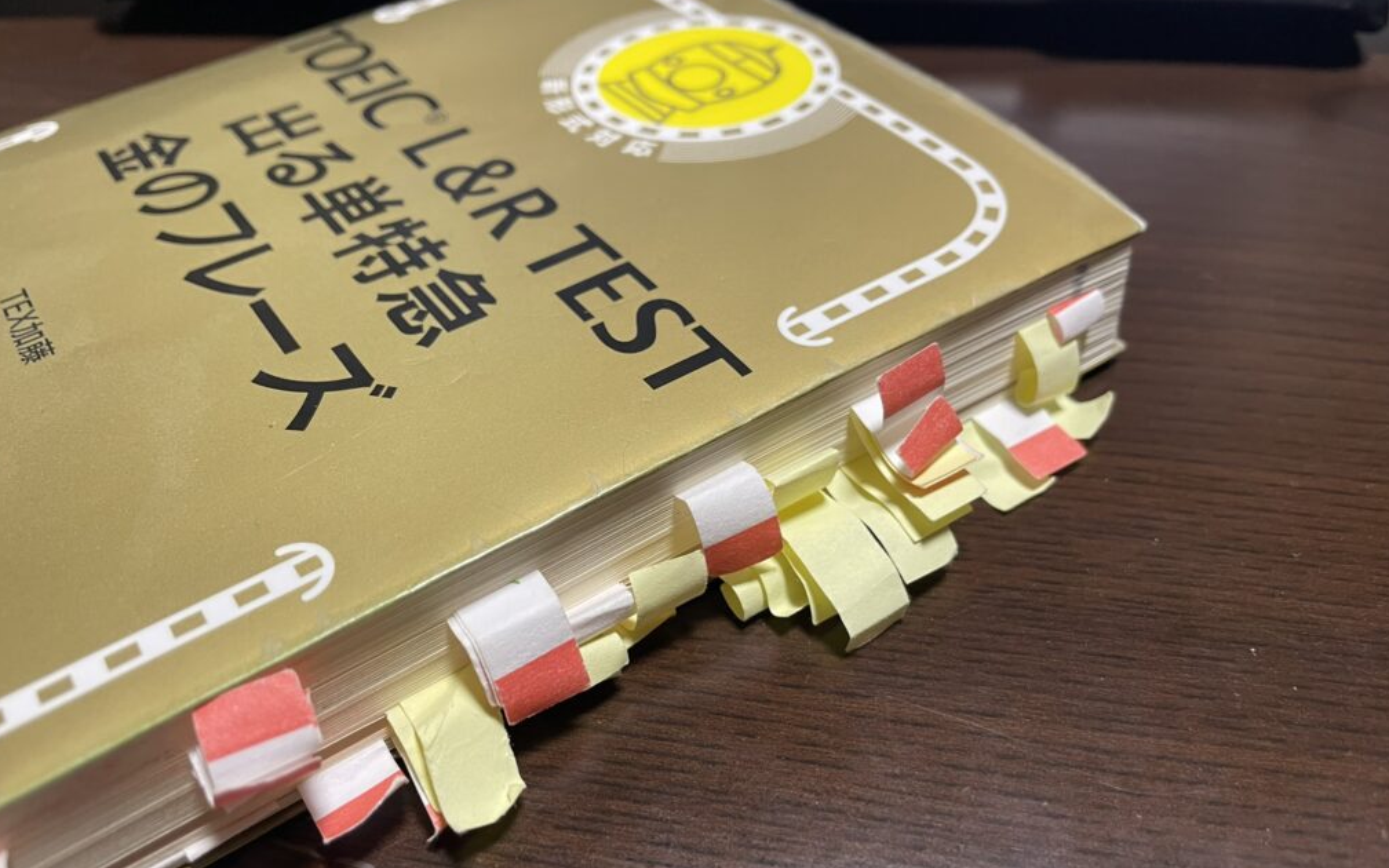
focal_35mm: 28
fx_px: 1060
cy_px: 496
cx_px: 692
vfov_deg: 44.4
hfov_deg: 66.5
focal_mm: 4.2
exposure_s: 1/50
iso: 125
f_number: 1.6
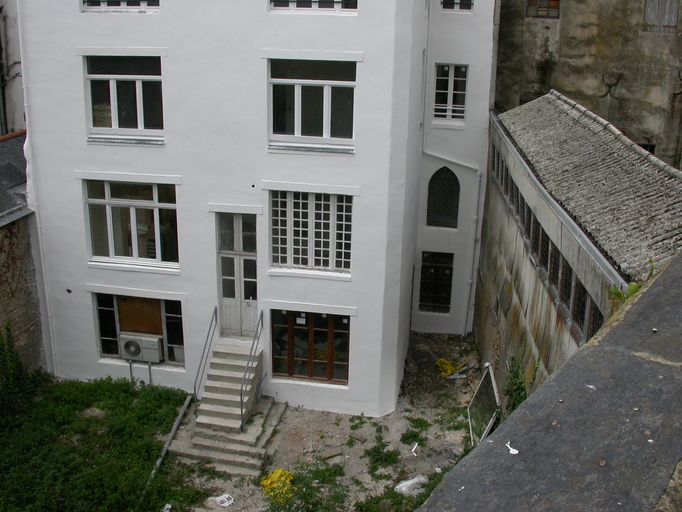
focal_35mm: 38
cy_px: 256
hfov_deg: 49.0
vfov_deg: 37.7
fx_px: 749
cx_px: 341
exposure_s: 1/198
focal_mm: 7.85
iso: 100
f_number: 6
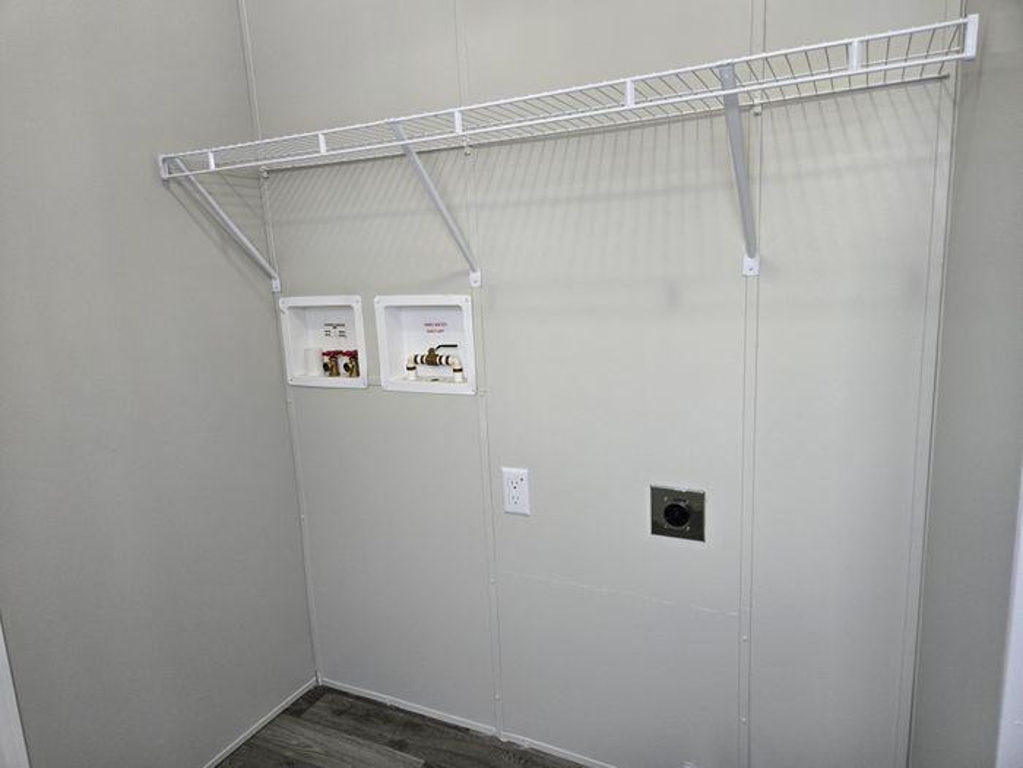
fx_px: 680
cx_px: 512
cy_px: 384
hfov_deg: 73.9
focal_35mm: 23
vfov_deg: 58.9
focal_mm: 5.4
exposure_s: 1/120
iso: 250
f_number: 1.8
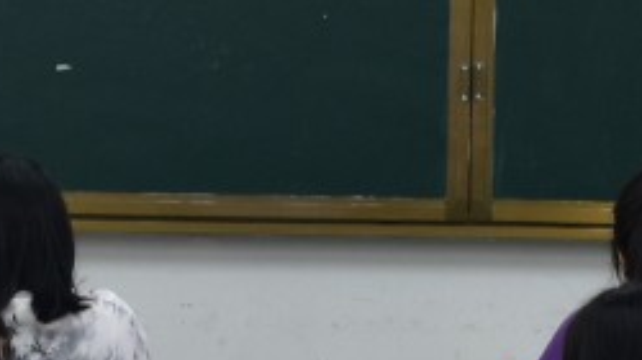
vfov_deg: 4.0
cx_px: 578
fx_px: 5136
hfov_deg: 7.1
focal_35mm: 302
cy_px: 440
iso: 450
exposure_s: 1/15
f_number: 6.3
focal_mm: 30
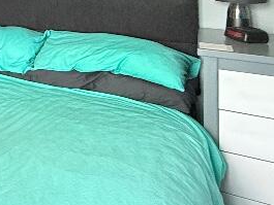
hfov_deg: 27.3
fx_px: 428
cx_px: -114
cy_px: -52
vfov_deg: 24.2
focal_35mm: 54
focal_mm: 2.22
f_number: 2.2
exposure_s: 1/73
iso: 320
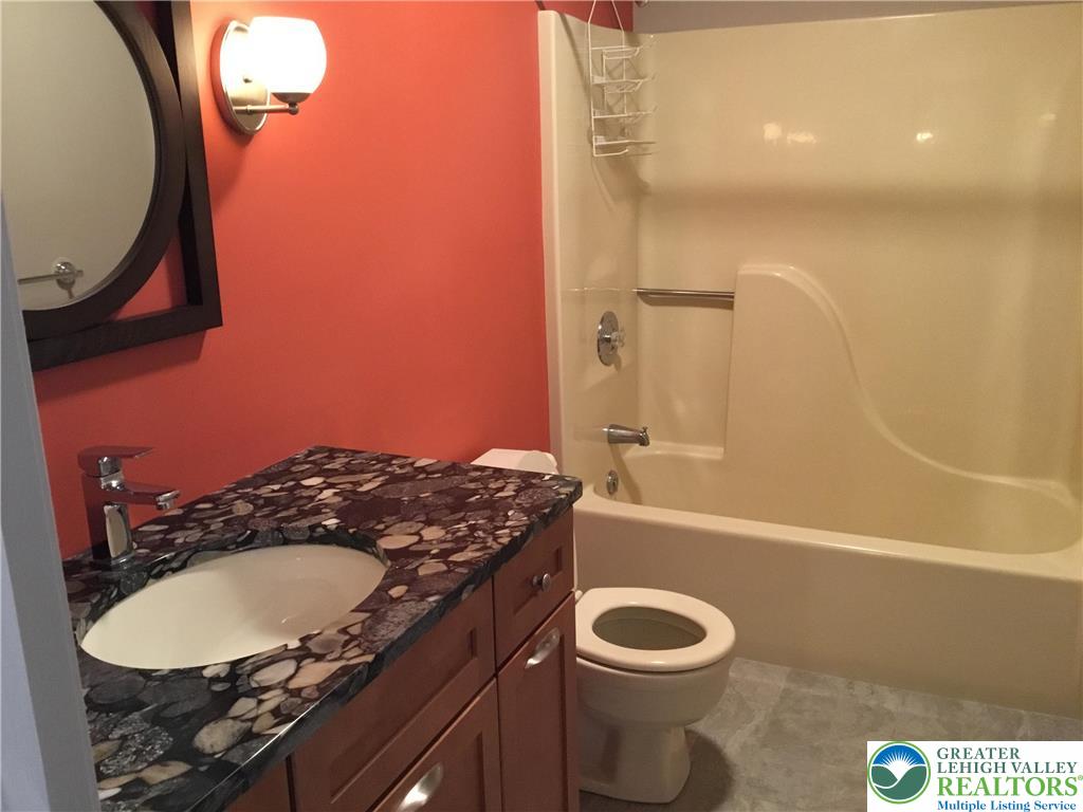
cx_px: 542
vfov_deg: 45.4
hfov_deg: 58.4
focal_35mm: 31
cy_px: 406
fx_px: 970
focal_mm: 3.3
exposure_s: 1/15
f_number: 2.4
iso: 200
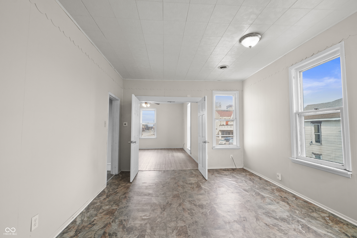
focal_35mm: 15
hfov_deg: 100.4
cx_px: 178
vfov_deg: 77.3
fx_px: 149
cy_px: 119
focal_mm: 10
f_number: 9
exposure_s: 1/6
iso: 250
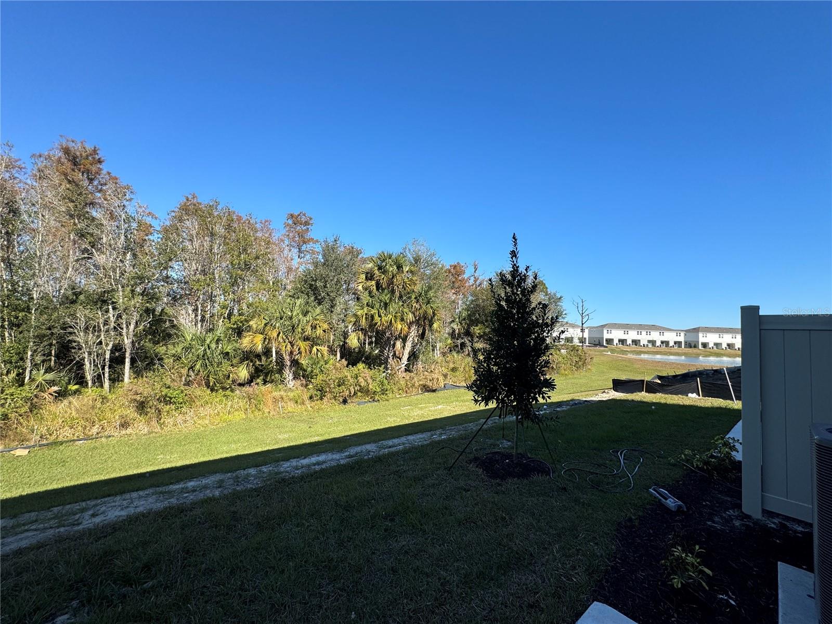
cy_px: 312
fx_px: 336
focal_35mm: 14
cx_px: 416
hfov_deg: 102.1
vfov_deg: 85.7
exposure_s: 1/1256
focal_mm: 2.22
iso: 50
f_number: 2.2
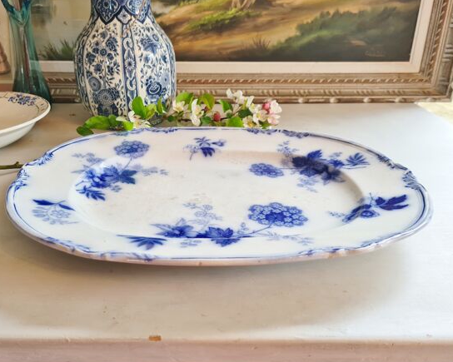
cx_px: 206
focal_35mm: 28
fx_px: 375
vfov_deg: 51.5
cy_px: 185
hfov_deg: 62.1
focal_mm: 5.4
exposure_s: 1/50
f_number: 1.8
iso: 64
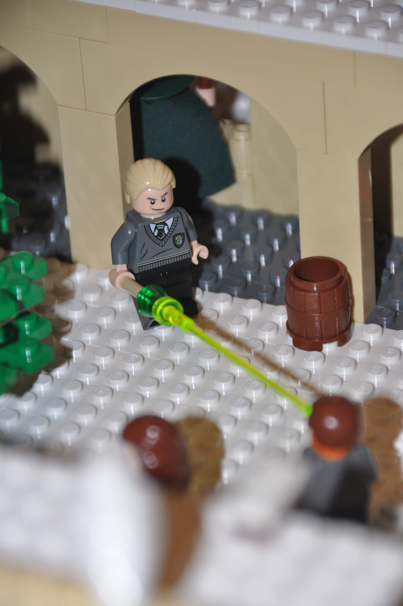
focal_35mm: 255
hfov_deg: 5.4
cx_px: 202
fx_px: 4293
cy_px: 303
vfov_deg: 8.1
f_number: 5.6
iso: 500
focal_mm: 170
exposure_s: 1/60
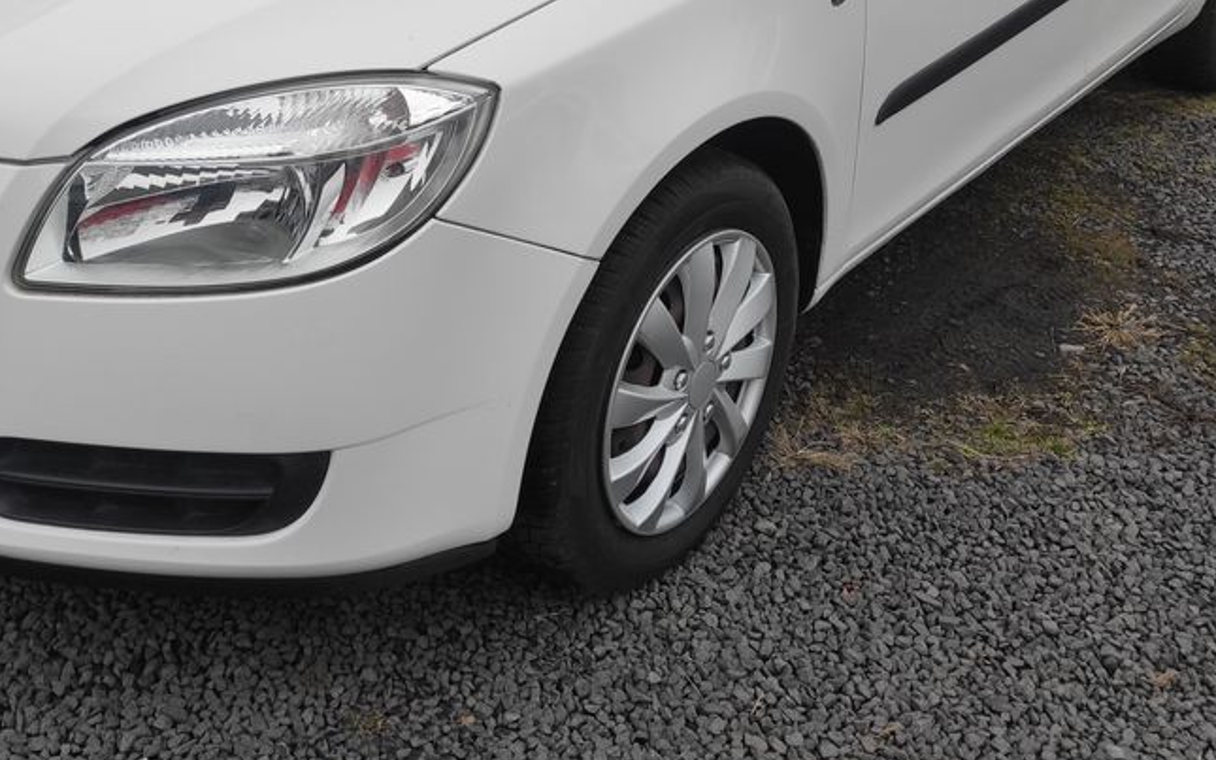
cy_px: 58
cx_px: 481
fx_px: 1392
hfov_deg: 46.9
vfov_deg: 29.1
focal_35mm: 42
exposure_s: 1/126
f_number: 1.89
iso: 100
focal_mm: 5.43
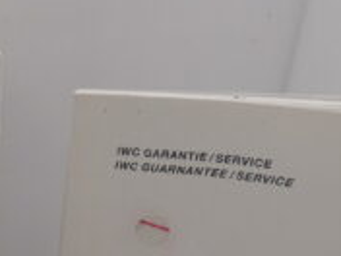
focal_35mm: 68
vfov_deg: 19.6
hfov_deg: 25.5
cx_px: -72
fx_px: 670
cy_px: 351
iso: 80
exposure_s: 1/320
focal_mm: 3.6
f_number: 2.8
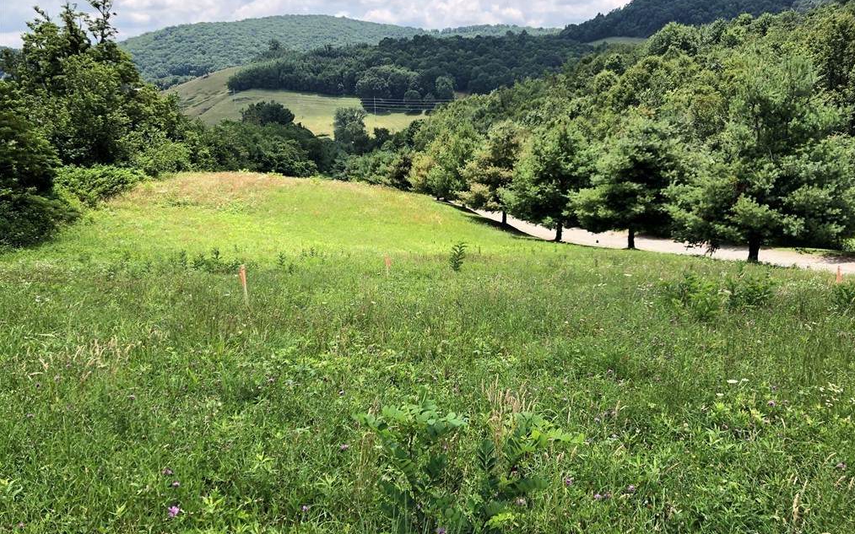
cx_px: 431
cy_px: 251
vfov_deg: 41.8
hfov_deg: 62.9
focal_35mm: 30
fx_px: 699
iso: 20
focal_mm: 3.99
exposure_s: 1/800
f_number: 1.8
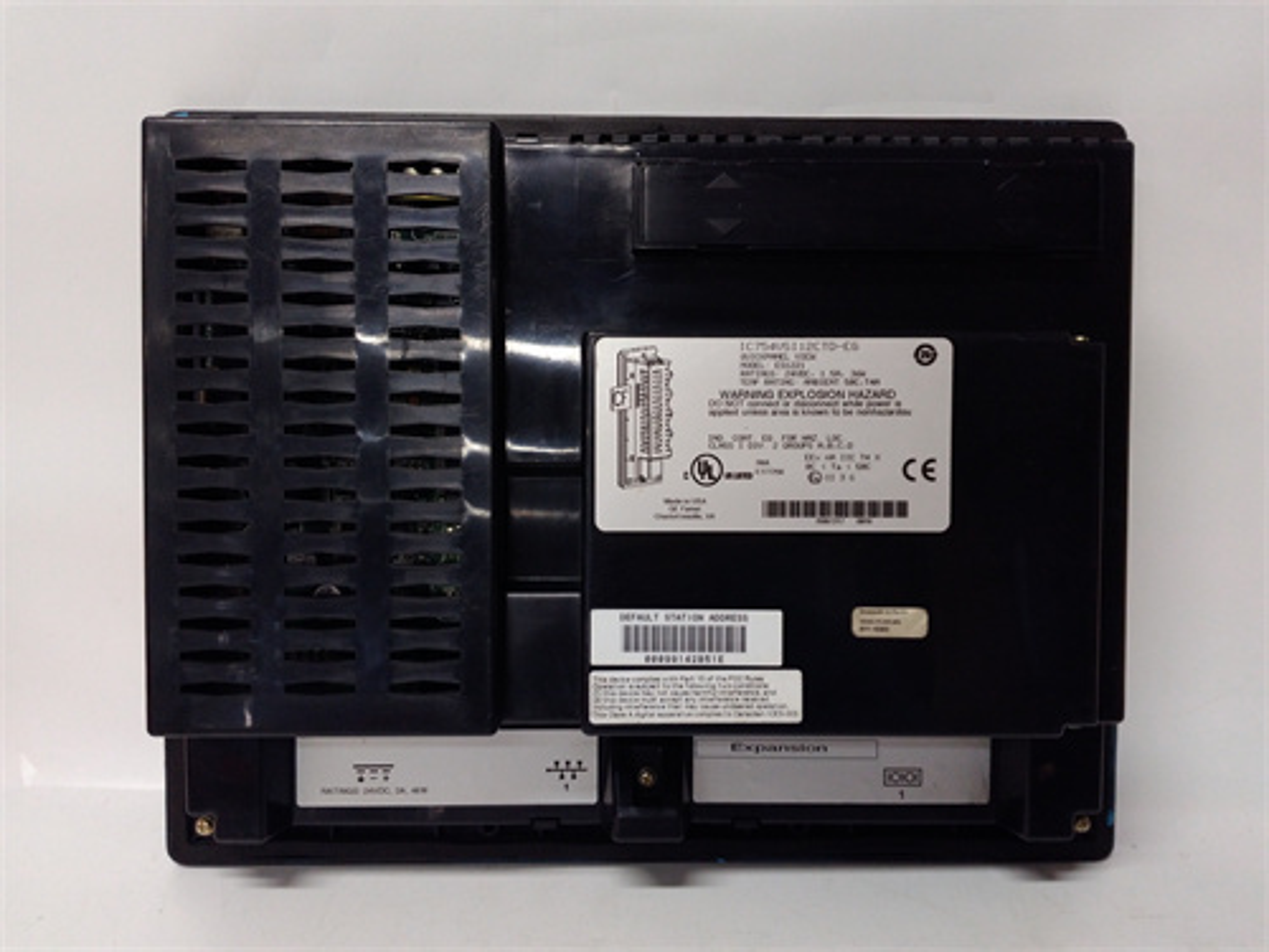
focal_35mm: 27
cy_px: 476
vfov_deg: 51.4
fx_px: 990
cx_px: 634
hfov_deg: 65.3
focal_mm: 3.79
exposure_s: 1/33
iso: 261
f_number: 2
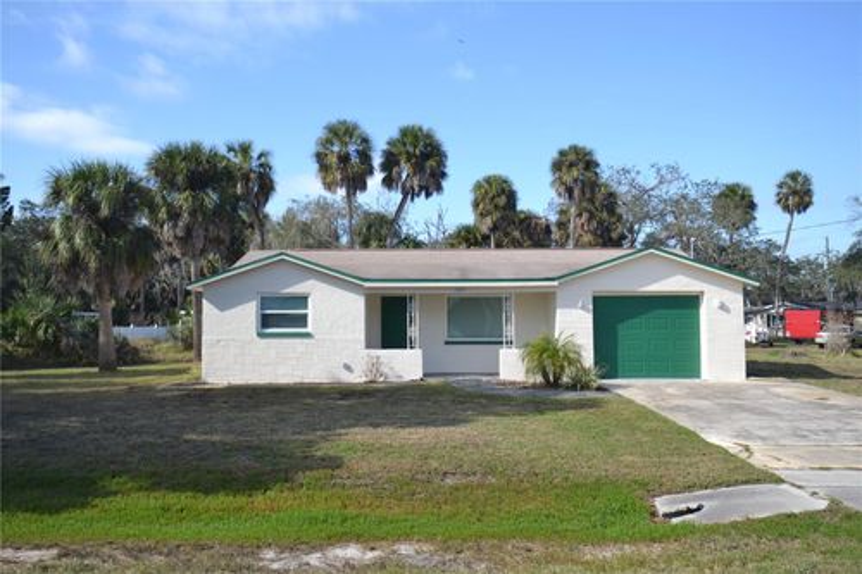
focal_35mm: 30
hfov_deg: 61.9
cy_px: 287
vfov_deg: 43.6
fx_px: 718
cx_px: 431
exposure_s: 1/200
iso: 100
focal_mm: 20
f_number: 7.1
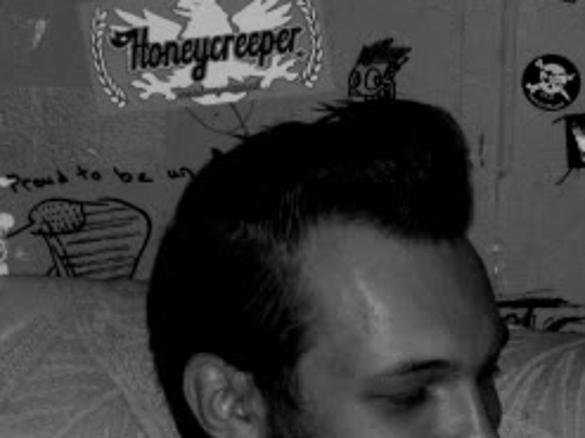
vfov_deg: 6.5
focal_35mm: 226
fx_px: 3817
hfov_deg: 8.7
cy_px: 455
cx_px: 497
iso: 200
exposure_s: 1/120
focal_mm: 14.3
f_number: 4.8
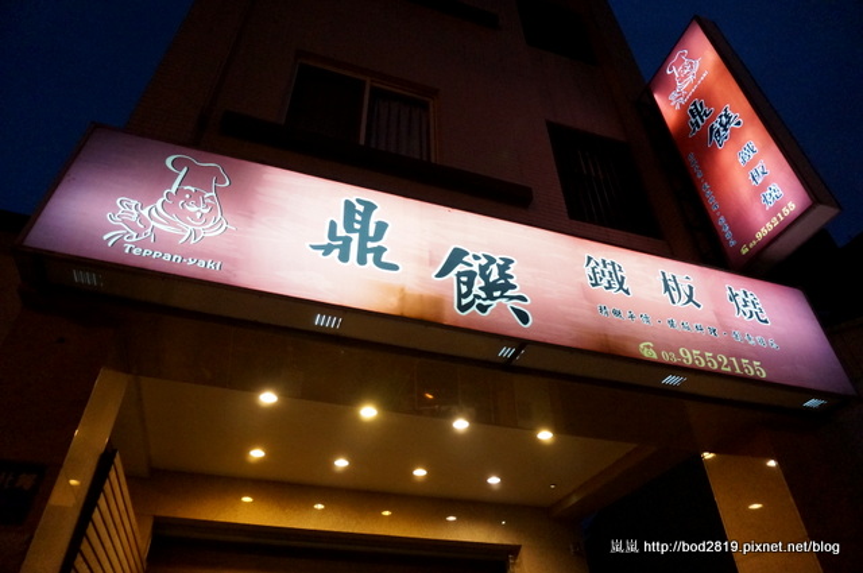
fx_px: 575
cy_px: 286
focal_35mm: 24
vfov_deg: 53.0
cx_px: 432
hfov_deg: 73.8
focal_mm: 16
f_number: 3.5
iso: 2500
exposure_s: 1/160
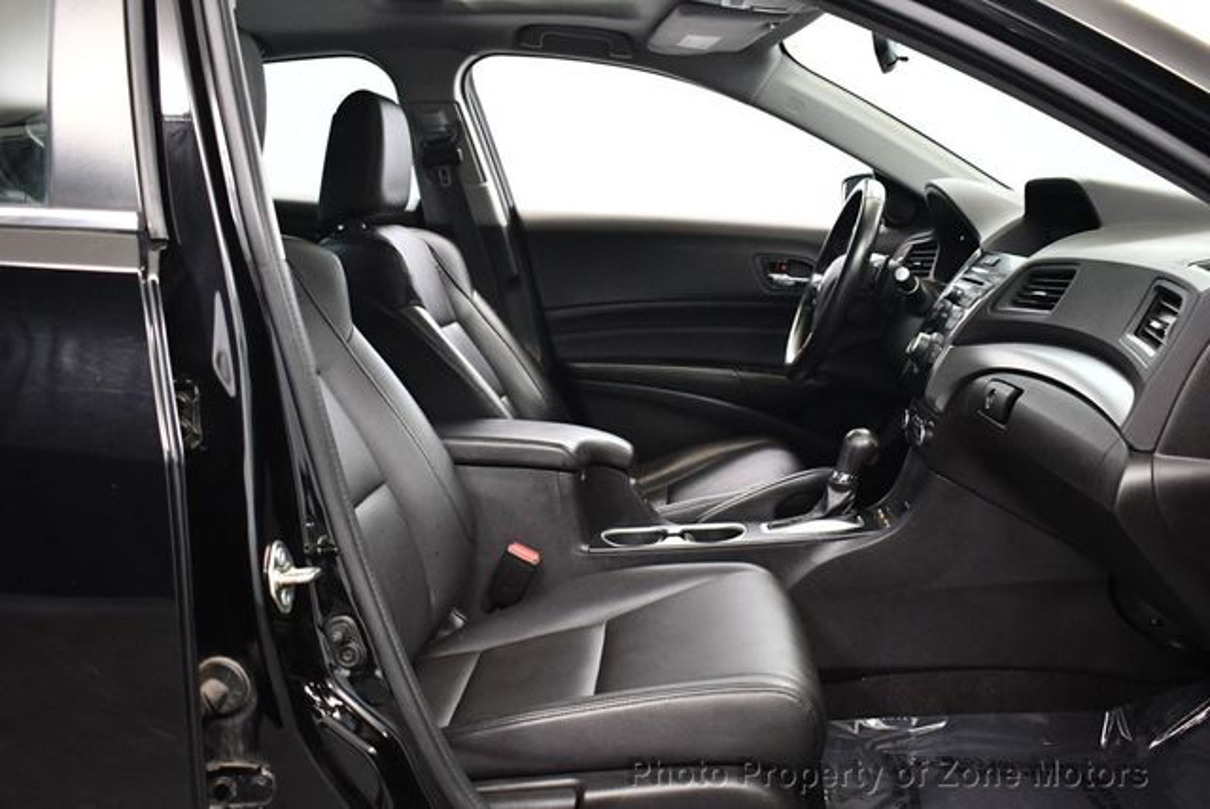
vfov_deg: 36.9
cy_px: 404
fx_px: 1211
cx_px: 605
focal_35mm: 36
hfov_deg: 53.1
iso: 3200
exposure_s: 1/100
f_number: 3.5
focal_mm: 18
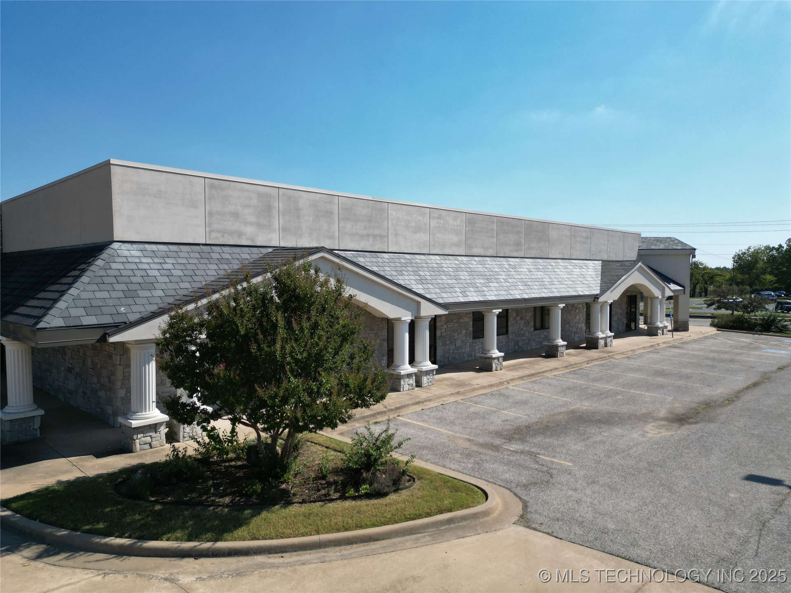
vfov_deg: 56.8
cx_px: 396
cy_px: 296
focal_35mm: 24
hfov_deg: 71.6
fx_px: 548
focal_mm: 6.72
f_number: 1.7
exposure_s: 1/4000
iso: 110
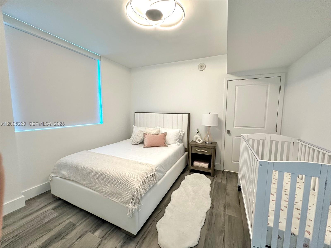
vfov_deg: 85.7
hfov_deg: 102.1
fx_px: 134
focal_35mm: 14
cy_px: 124
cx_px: 166
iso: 200
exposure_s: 1/120
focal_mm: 2.22
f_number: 2.2
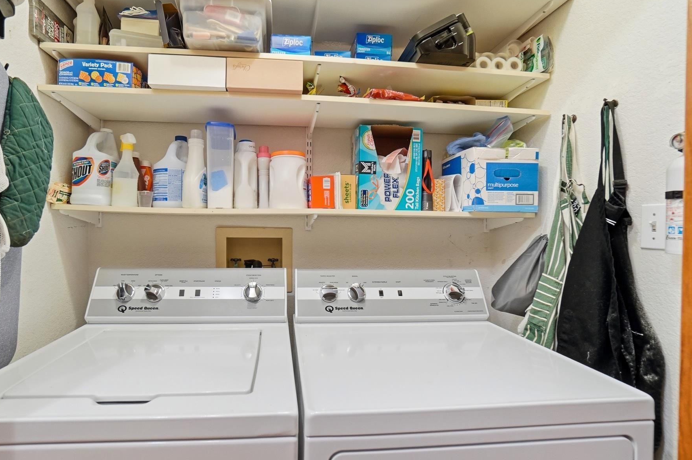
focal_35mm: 17
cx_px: 311
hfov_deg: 93.0
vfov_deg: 70.3
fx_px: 326
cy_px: 231
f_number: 4
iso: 100
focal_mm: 10
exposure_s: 1/100
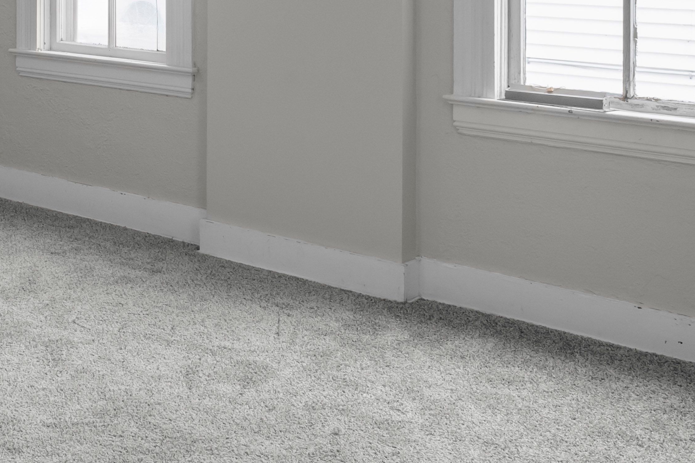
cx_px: 3
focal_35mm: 59
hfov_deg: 31.4
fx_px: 1139
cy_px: -56
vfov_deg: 21.7
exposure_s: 1/8
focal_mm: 16
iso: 250
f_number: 16
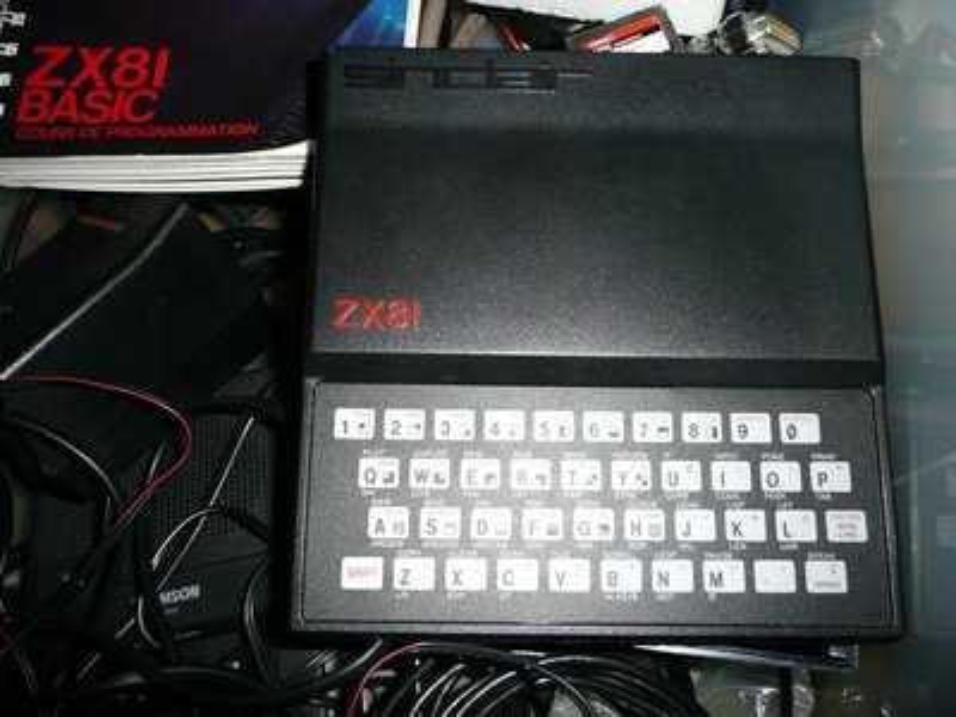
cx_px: 478
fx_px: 773
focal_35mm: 28
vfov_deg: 49.7
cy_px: 358
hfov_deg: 63.4
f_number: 3.3
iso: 100
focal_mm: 4.6
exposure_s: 1/30
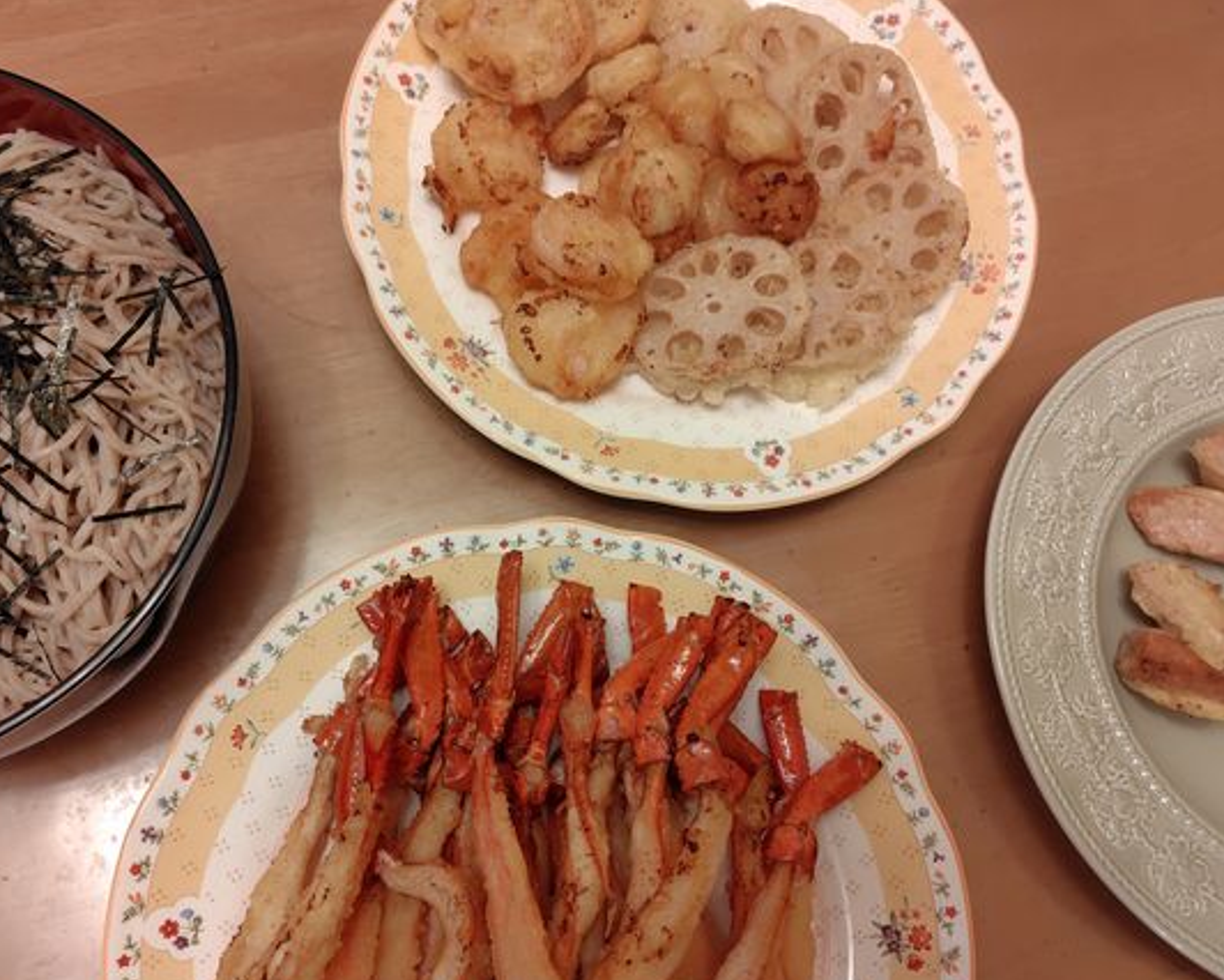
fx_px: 978
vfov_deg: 53.1
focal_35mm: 27
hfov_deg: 63.8
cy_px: 534
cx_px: 527
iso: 436
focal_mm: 5.6
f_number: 1.9
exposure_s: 1/50
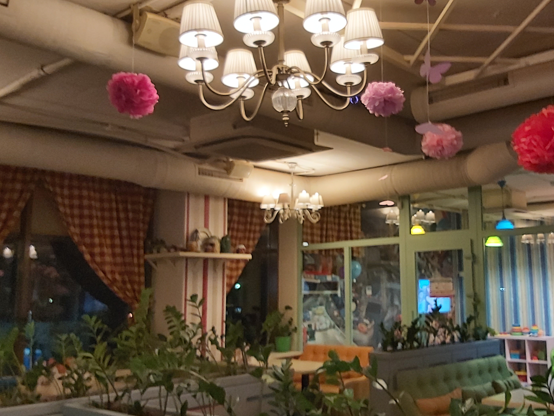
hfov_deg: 48.5
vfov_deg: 37.7
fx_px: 608
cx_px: 346
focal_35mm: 38
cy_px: 201
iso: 320
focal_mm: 3.92
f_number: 1.7
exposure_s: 1/33
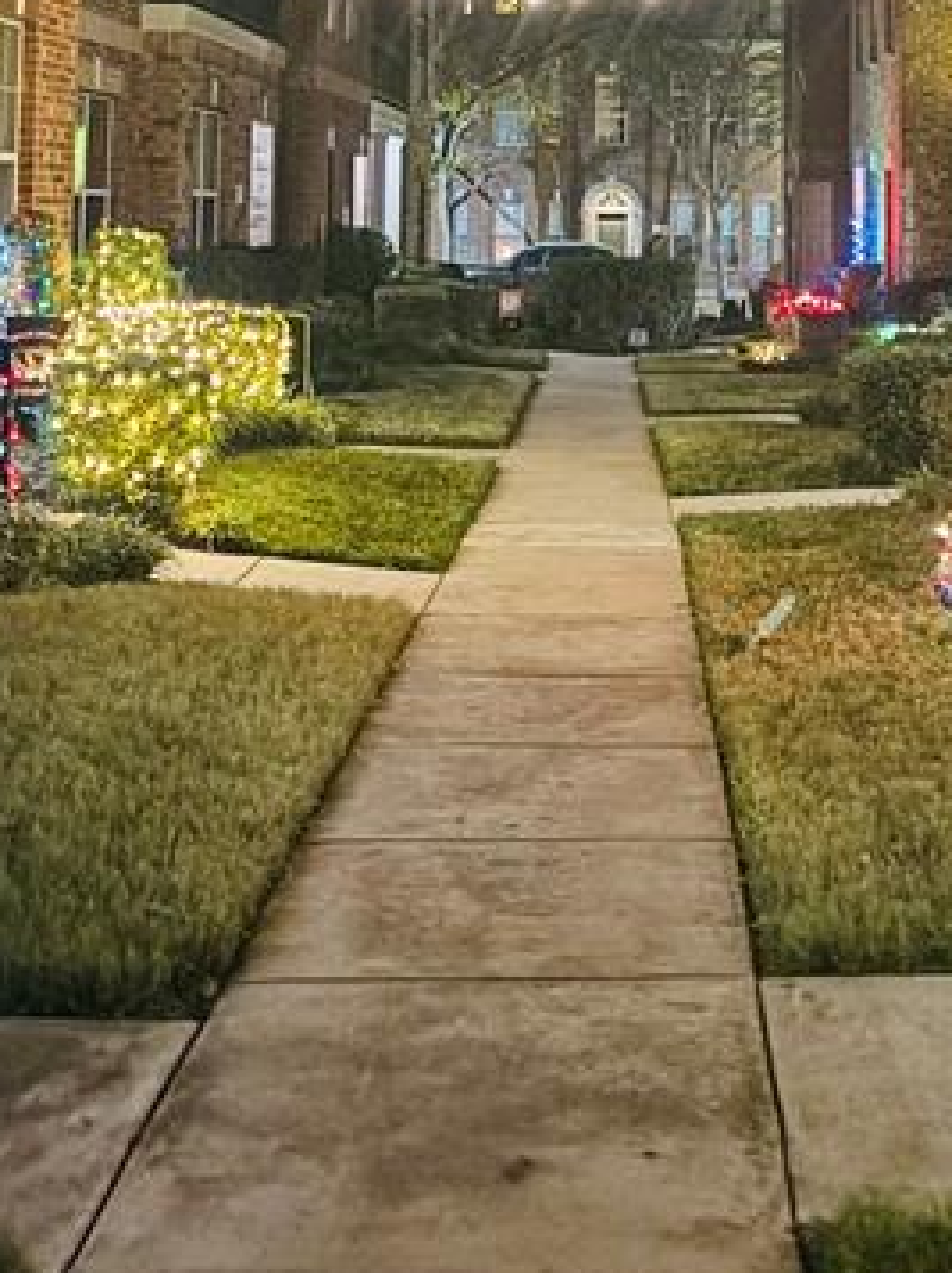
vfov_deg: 31.9
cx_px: 665
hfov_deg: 25.9
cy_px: 14
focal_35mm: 56
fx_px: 2057
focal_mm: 5.96
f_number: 1.6
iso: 1000
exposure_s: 1/20
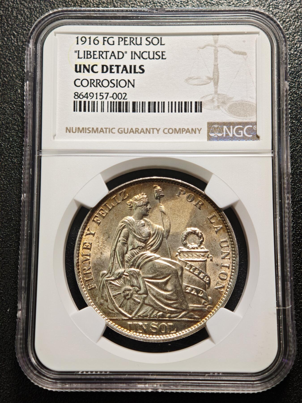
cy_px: 202
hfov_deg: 24.4
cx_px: 151
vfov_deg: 32.2
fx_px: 698
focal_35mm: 60
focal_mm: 9
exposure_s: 1/102
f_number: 2
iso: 500
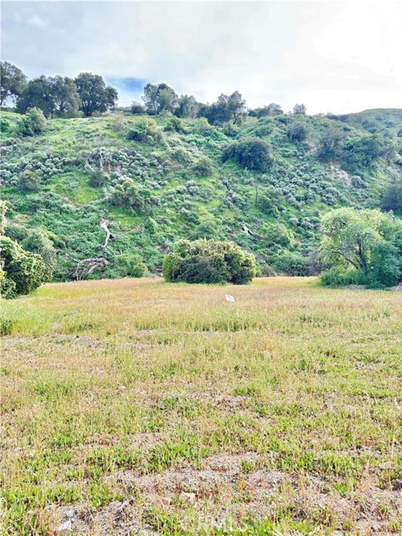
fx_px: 403
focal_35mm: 26
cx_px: 201
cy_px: 268
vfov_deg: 67.3
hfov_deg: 53.1
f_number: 1.6
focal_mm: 5.96
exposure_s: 1/201
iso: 50
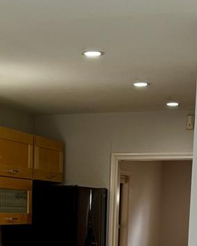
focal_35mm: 103
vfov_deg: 17.4
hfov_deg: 14.9
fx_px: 751
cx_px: 43
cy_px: 324
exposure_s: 1/120
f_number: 1.78
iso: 160
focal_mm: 6.76
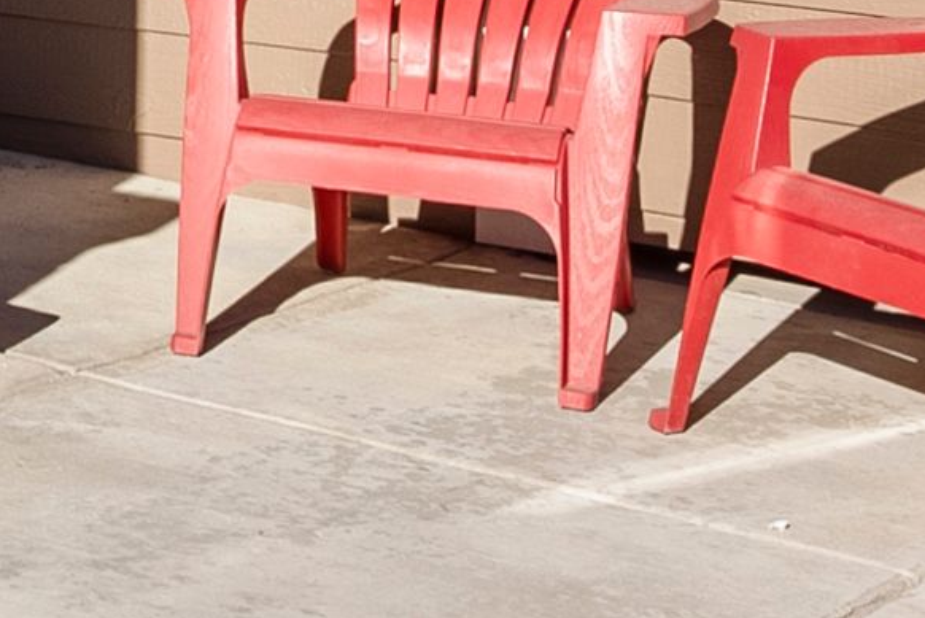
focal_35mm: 153
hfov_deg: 12.4
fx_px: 3934
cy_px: -621
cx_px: -652
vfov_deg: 8.5
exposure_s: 1/160
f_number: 8
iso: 200
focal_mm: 21
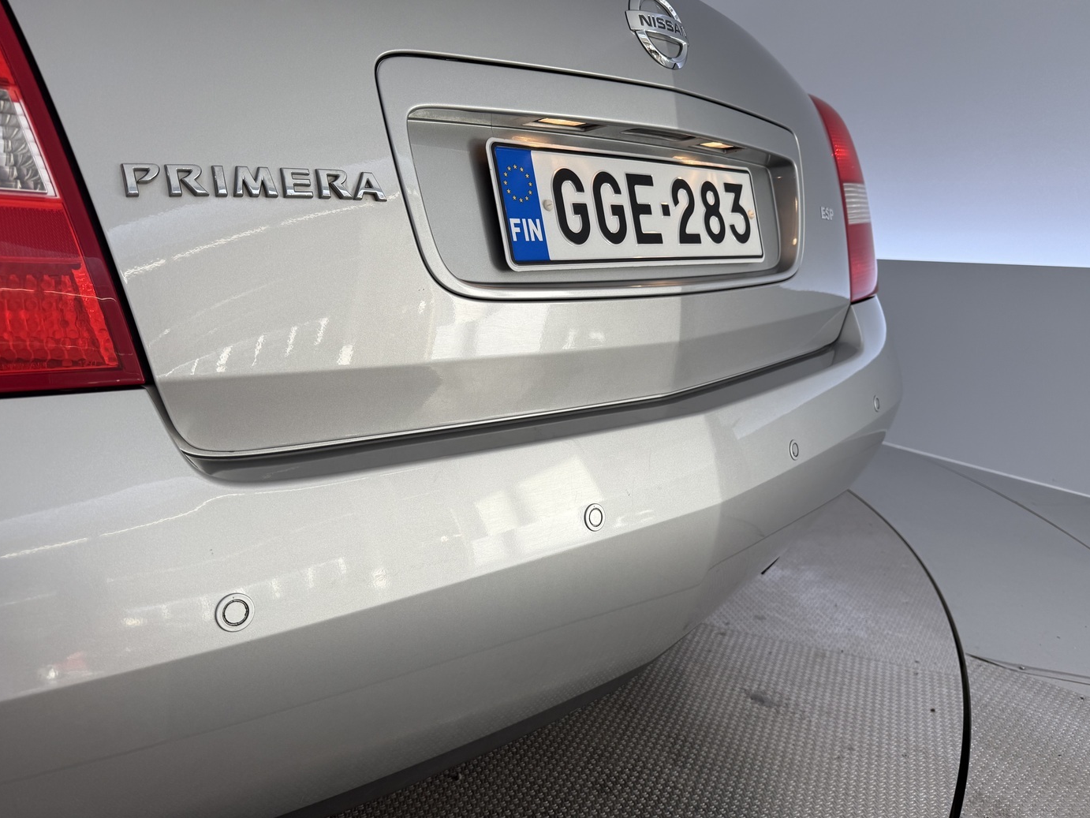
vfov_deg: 54.9
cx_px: 531
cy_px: 413
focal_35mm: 25
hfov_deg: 69.4
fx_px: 787
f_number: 1.78
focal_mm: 6.76
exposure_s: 1/237
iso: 64
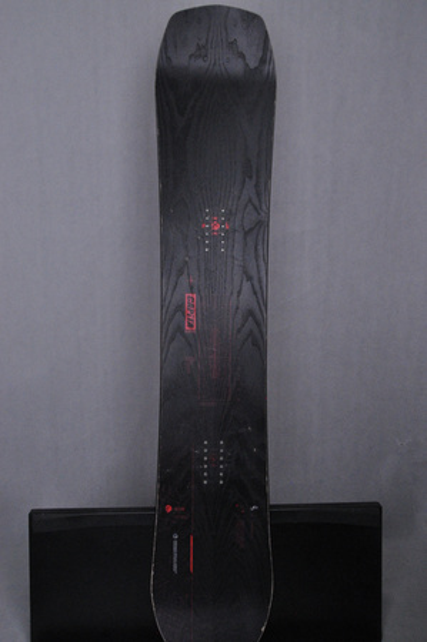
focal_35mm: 33
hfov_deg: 39.9
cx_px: 214
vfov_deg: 57.3
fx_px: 588
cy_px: 321
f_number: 13
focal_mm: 22
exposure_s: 1/125
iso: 3200
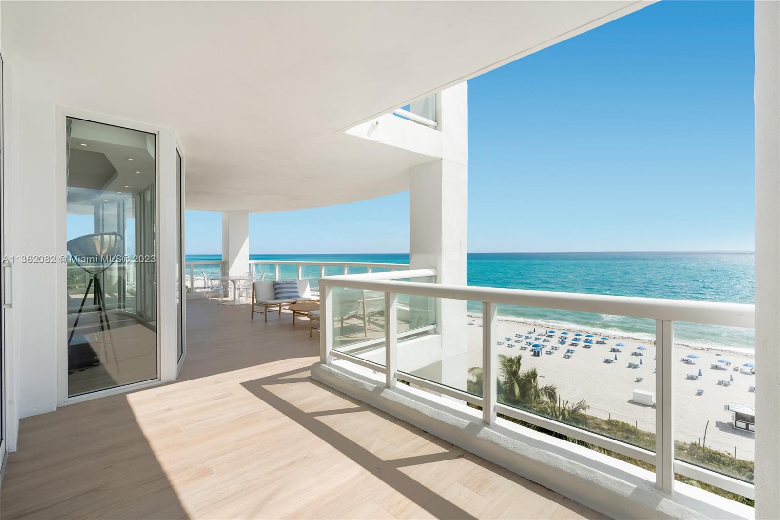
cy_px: 260
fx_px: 347
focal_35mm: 16
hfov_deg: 96.7
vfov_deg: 73.7
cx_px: 390
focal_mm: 16
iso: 50
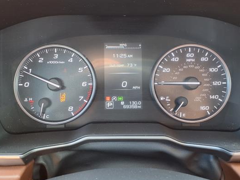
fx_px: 229
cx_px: 123
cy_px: 80
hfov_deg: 55.3
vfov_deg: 42.9
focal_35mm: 33
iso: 125
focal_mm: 3.58
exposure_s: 1/40
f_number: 1.9
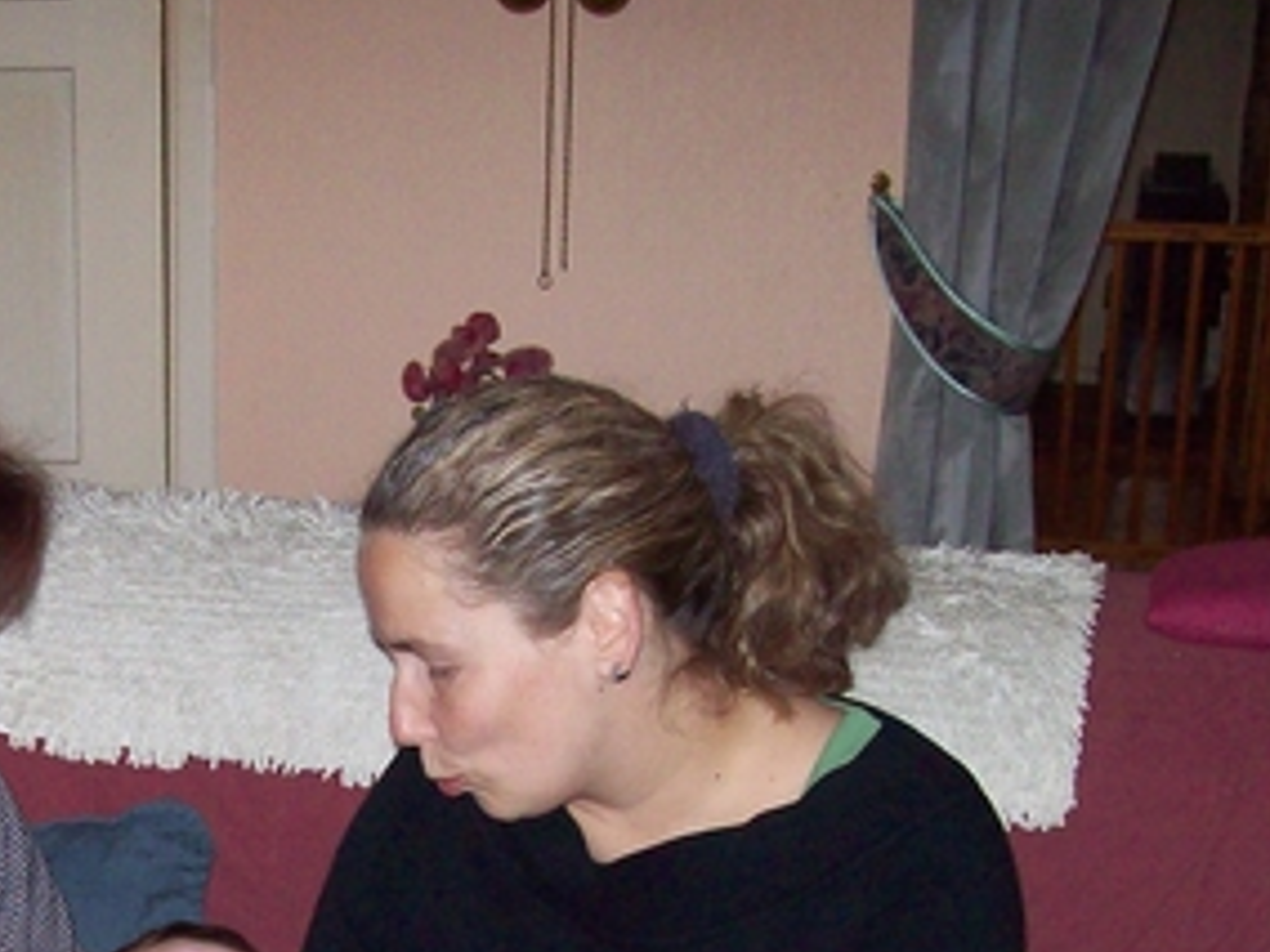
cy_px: 970
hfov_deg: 24.9
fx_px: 2788
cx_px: 121
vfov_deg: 18.8
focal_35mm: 76
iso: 200
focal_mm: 6
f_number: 2.7
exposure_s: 1/64
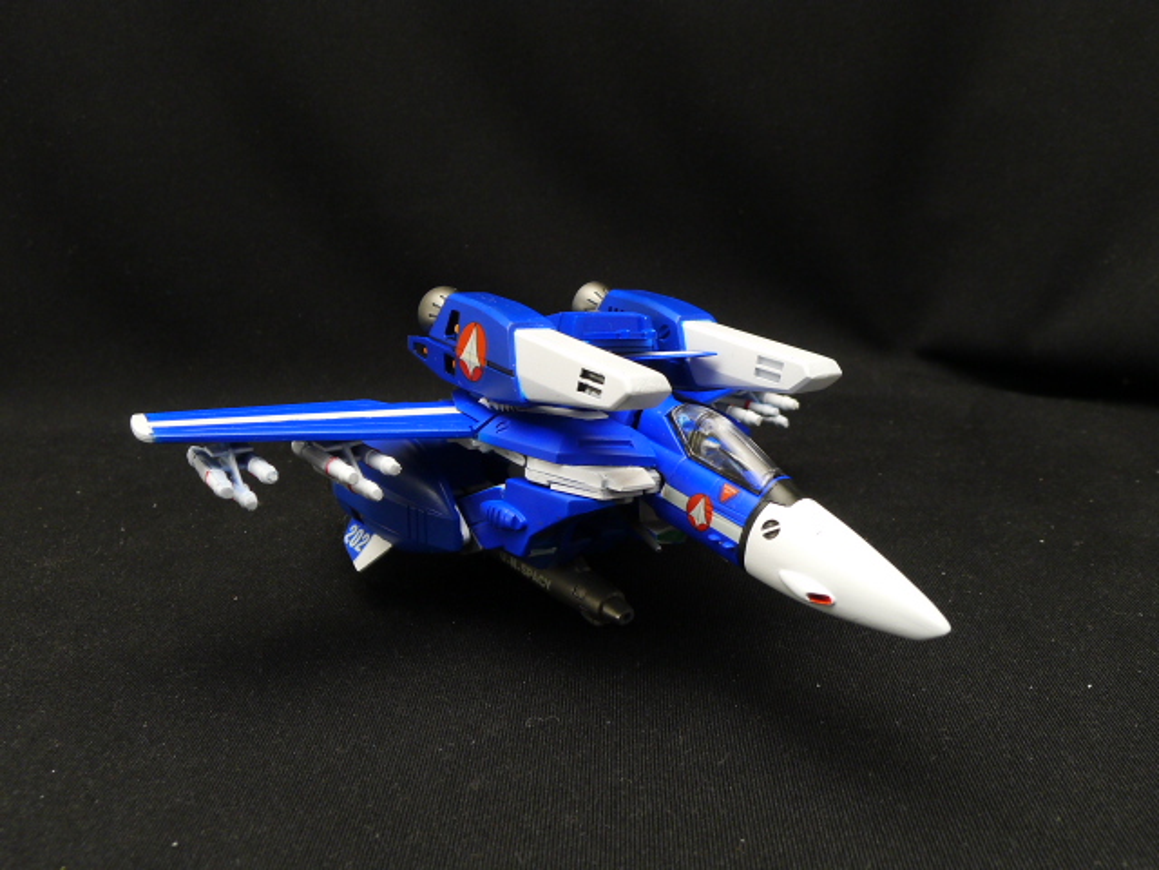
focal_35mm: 30
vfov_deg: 46.8
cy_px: 435
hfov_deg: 60.0
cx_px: 580
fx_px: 1004
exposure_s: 1/4
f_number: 4.5
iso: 200
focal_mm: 6.4
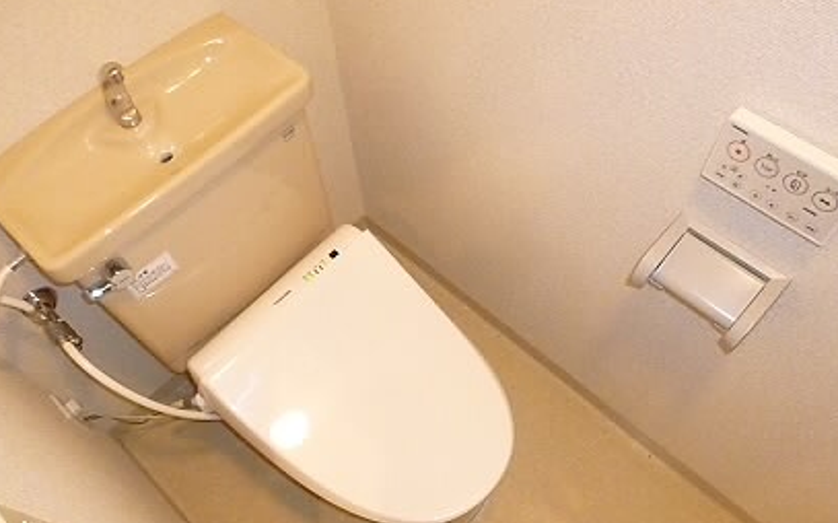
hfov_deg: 66.5
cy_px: 310
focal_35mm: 28
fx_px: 639
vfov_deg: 44.3
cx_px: 416
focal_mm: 4.5
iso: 1600
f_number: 3.1
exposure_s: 1/100
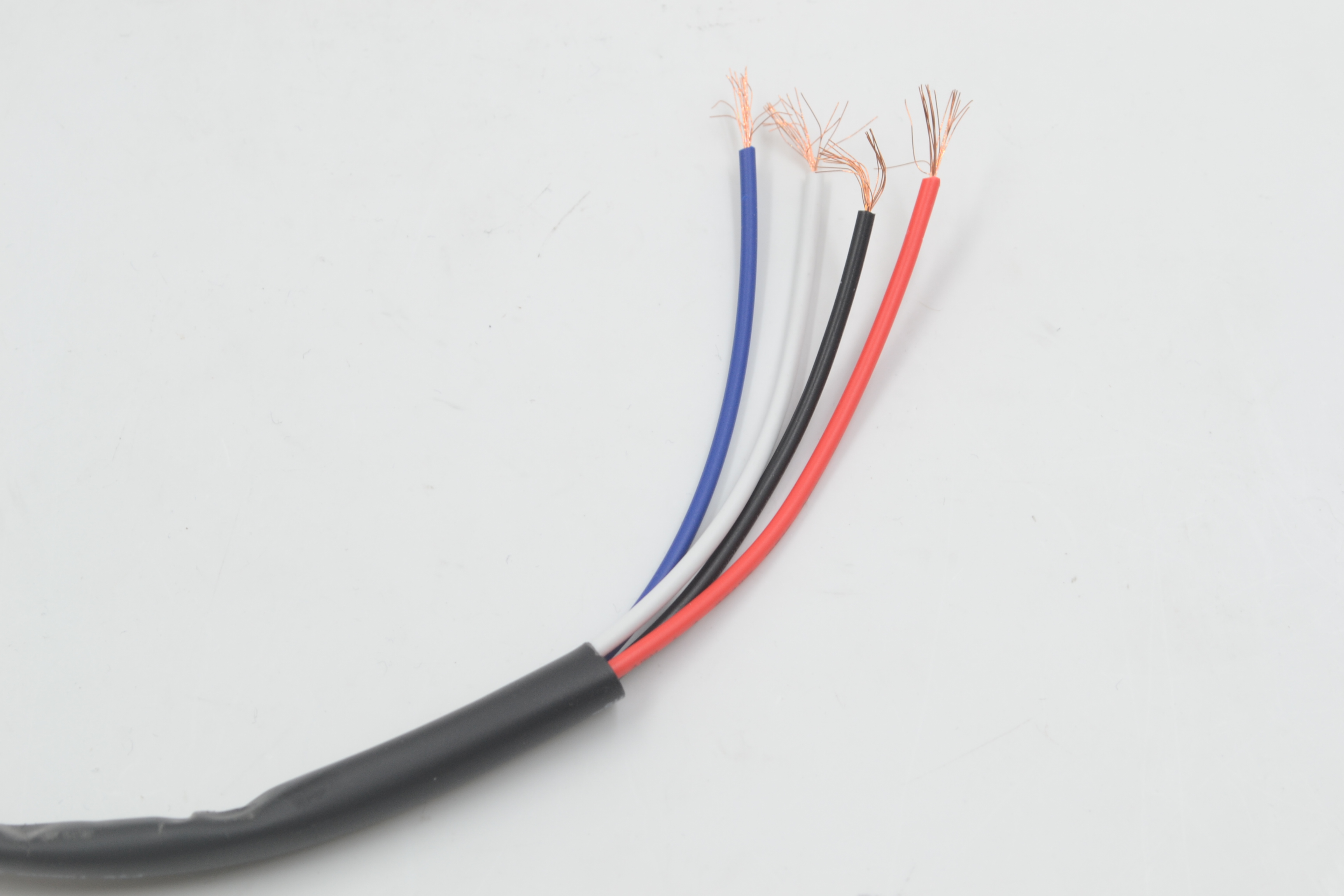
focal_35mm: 82
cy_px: 448
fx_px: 3080
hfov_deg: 24.6
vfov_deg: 16.6
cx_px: 672
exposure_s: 1/50
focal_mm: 55
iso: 200
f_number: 9
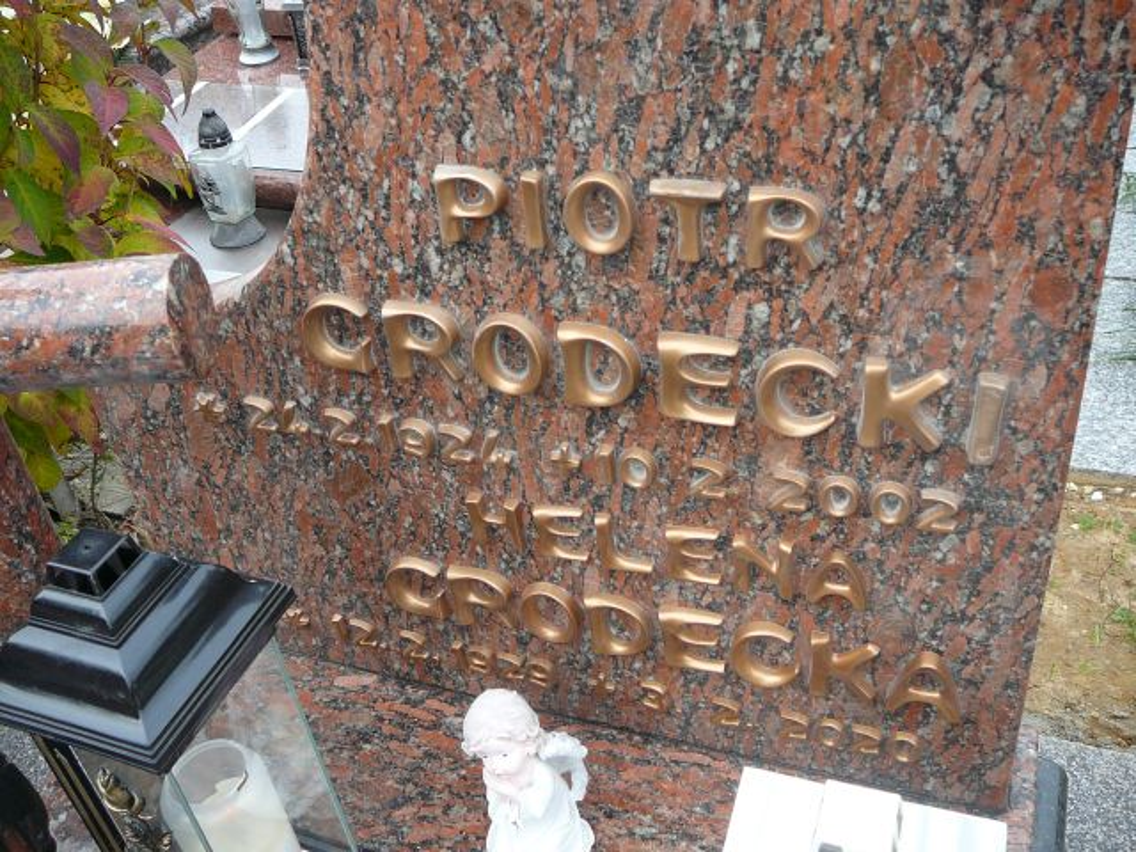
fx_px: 1149
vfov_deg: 40.7
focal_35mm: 35
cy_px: 426
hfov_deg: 52.6
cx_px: 568
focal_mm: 5.2
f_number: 2.8
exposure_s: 1/160
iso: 80
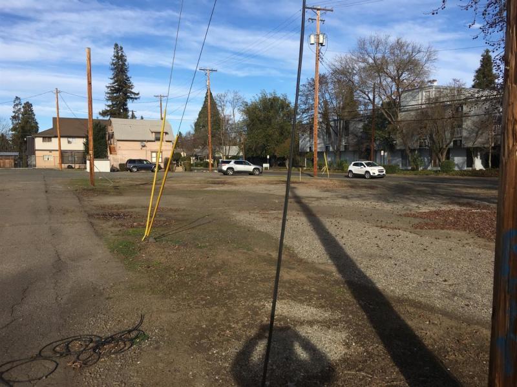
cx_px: 258
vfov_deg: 48.2
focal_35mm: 29
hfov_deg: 61.7
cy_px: 194
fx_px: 433
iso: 25
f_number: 2.2
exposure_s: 1/1789
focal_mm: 4.15
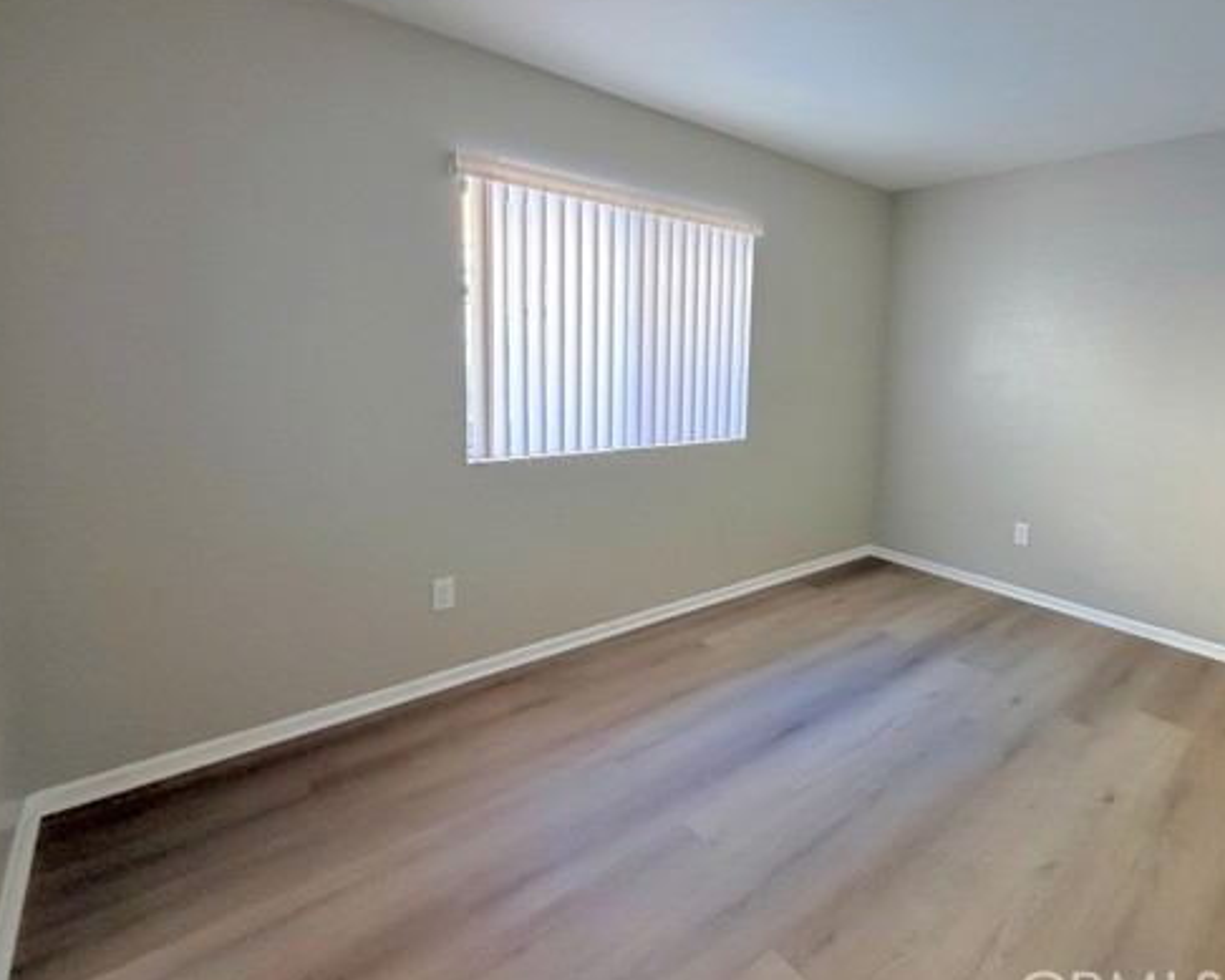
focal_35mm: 18
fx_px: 653
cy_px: 426
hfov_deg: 84.6
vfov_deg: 73.5
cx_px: 771
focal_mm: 2.22
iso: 250
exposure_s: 1/60
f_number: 2.2
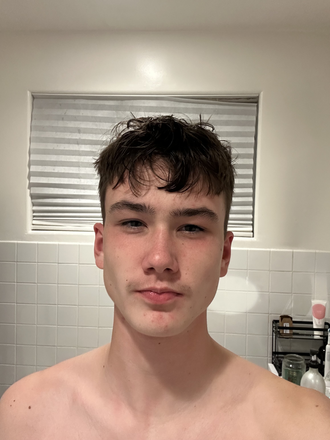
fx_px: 381
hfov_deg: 46.8
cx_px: 165
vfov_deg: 60.0
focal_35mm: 30
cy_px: 220
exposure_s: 1/52
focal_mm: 2.69
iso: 320
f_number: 1.9
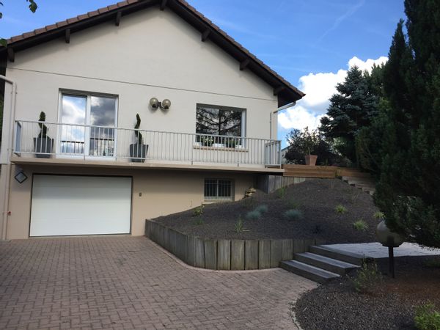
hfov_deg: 61.7
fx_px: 369
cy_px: 165
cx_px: 220
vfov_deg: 48.2
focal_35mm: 29
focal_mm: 4.15
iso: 32
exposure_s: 1/807
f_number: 2.2
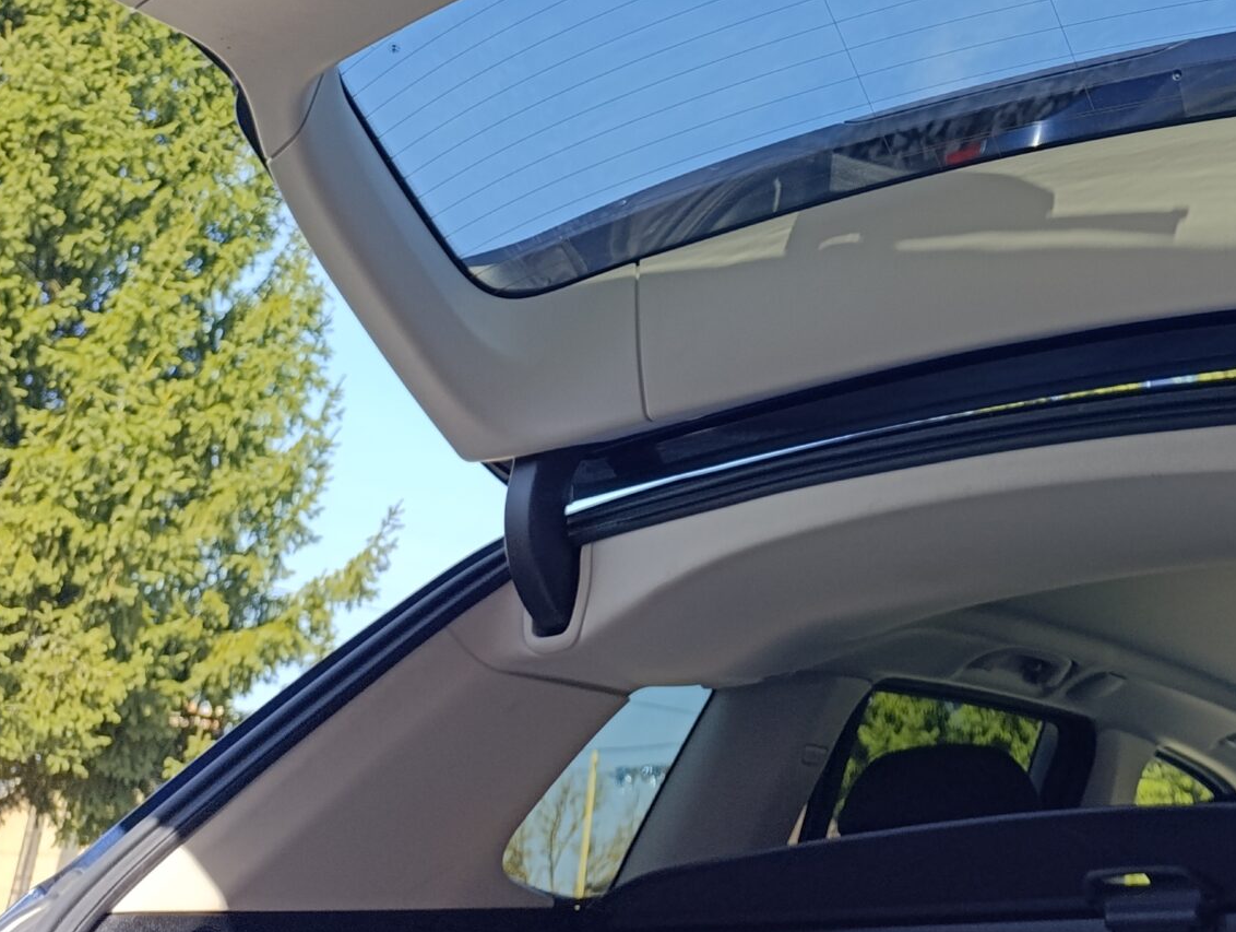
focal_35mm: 52
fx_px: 1860
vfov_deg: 26.3
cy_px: -50
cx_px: 1103
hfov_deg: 34.8
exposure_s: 1/153
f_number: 1.6
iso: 50
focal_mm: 6.14
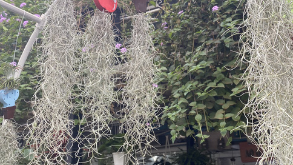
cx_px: 202
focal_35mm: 40
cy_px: 93
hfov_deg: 49.3
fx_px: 311
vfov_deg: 29.7
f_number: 1.8
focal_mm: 4.25
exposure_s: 1/122
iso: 40
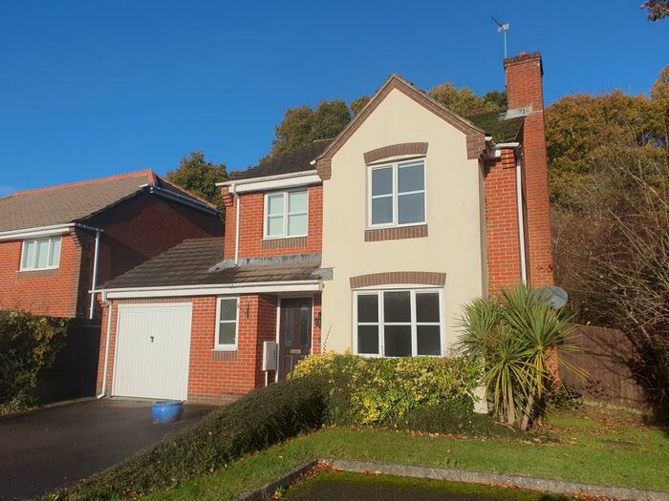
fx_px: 502
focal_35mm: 26
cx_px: 334
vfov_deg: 53.1
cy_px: 250
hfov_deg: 67.3
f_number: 2.4
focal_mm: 4.32
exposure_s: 1/3232
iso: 50
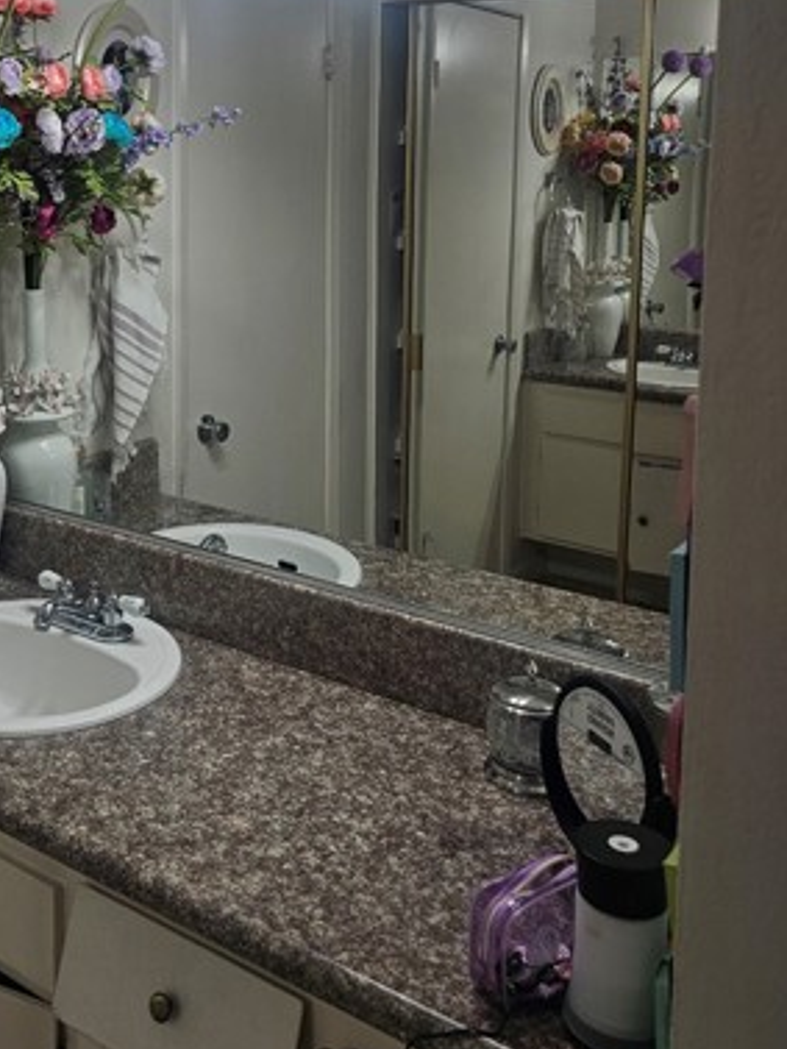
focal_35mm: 39
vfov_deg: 46.4
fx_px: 1182
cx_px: 172
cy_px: 281
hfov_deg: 35.8
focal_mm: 6.3
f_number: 1.7
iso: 64
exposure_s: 1/120
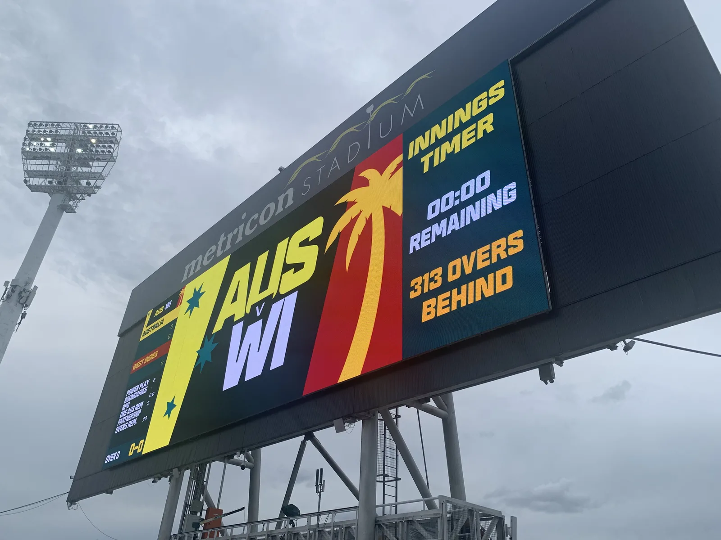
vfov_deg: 53.1
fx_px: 542
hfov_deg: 67.3
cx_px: 360
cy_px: 270
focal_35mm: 26
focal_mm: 4.25
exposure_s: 1/1220
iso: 25
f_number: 1.8
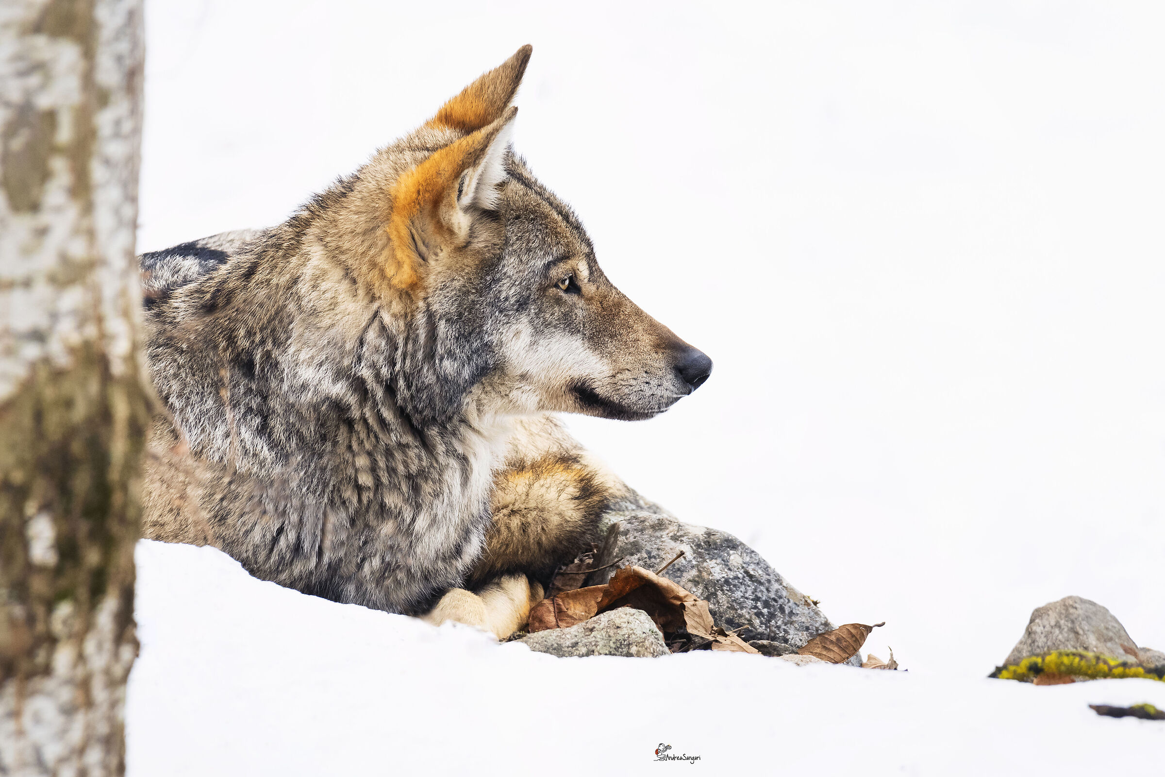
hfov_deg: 2.3
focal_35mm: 900
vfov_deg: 1.5
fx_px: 29123
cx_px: 582
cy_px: 388
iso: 1000
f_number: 8
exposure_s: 1/250
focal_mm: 600
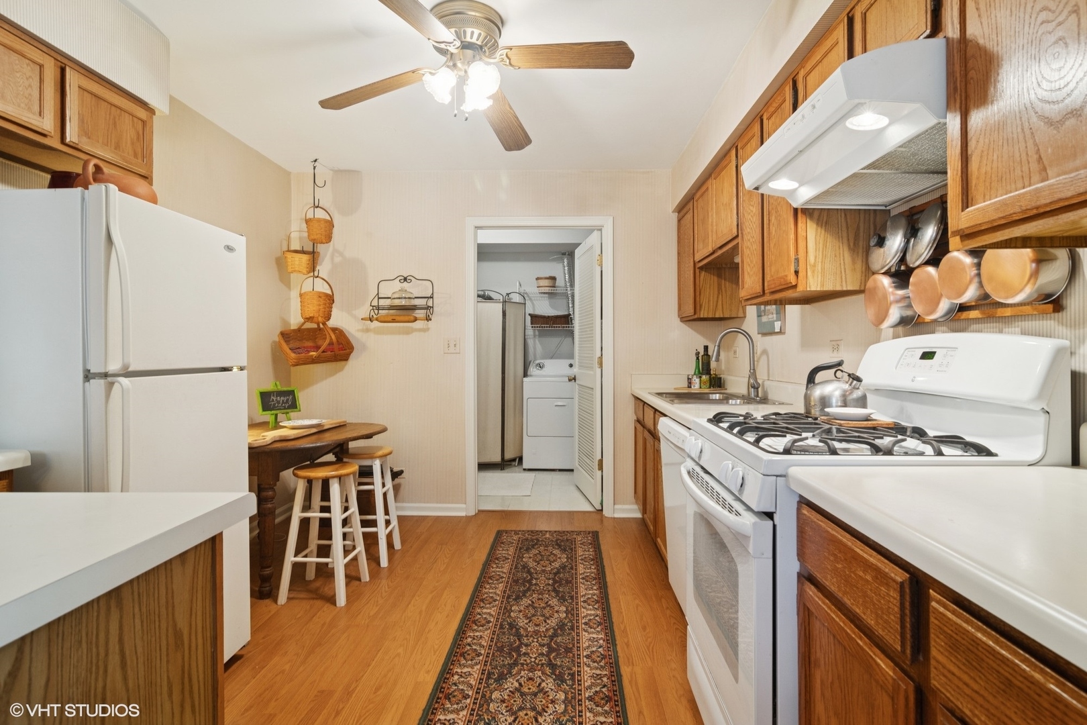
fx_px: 543
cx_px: 544
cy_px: 362
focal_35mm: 18
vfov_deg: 67.4
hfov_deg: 90.0
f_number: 8
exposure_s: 1/4
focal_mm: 12
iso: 200
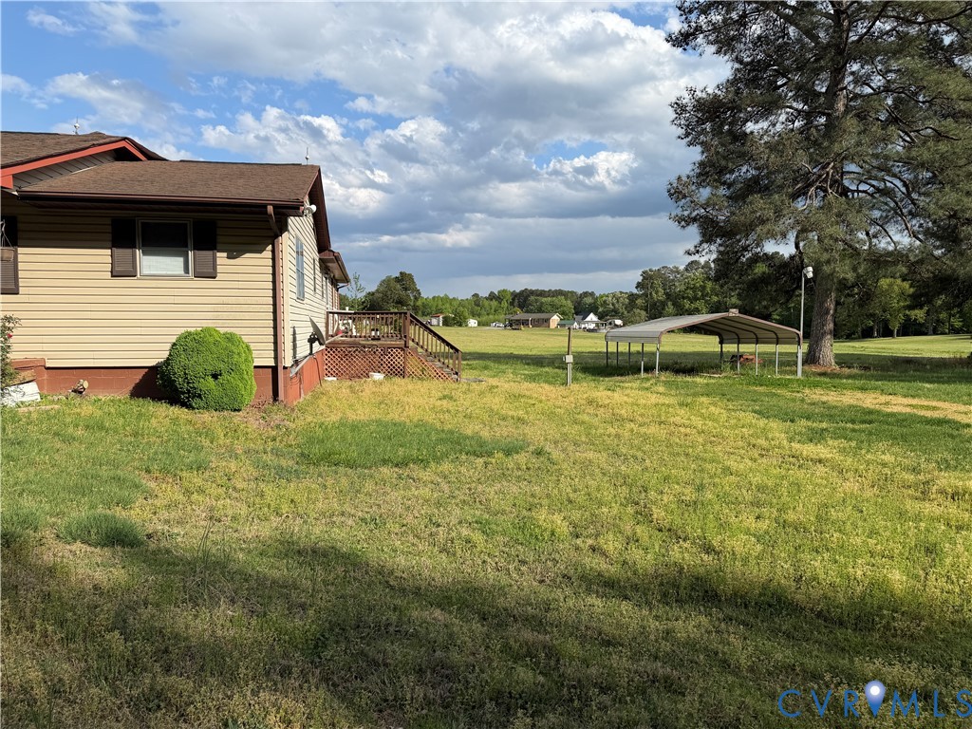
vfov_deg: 56.8
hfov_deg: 71.6
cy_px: 364
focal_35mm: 24
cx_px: 486
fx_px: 674
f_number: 1.78
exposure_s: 1/4975
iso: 80
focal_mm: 6.76
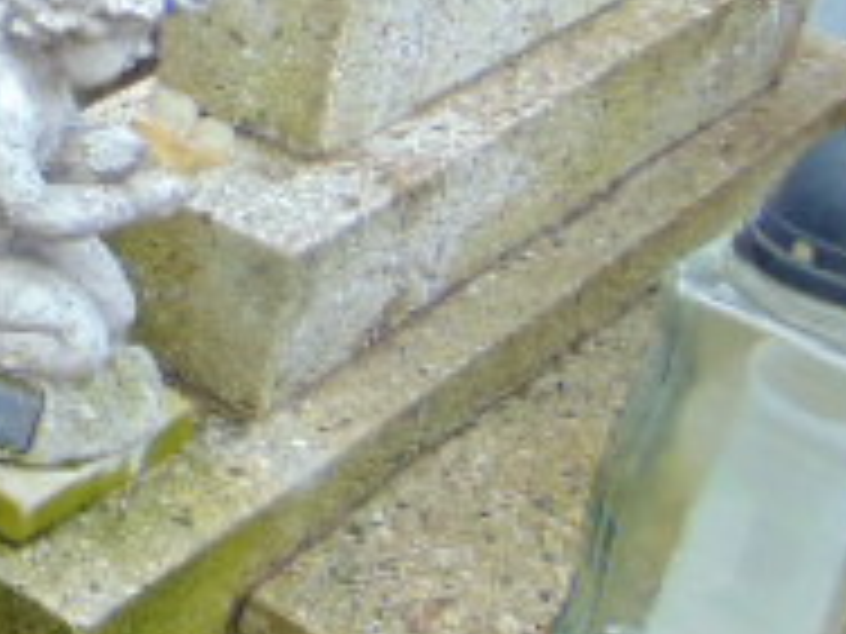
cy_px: -49
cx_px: -526
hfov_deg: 19.2
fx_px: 2077
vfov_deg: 16.9
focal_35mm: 85
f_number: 3
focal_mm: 4.5
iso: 80
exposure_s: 1/125
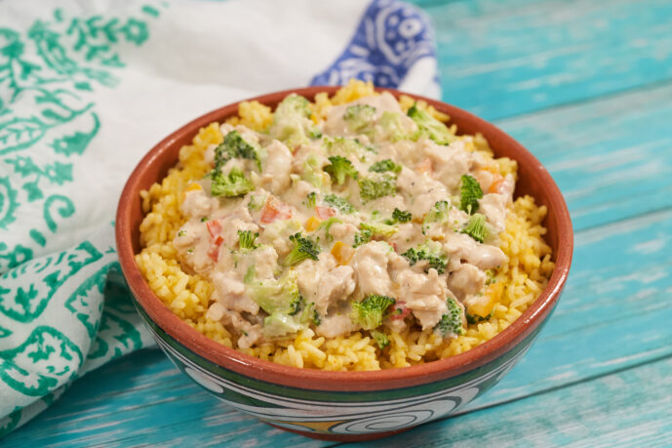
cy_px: 237
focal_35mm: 99
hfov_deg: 20.6
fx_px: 1847
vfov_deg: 13.8
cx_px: 354
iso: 1600
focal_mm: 90
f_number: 6.3
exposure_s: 1/400
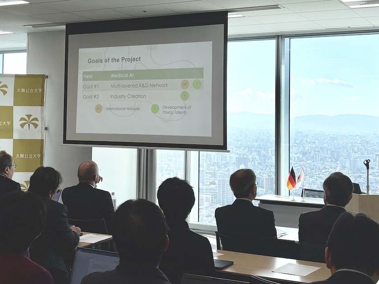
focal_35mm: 59
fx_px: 646
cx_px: 131
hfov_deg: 32.5
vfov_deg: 24.7
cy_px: 88
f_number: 1.6
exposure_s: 1/1799
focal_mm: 5.96
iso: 50
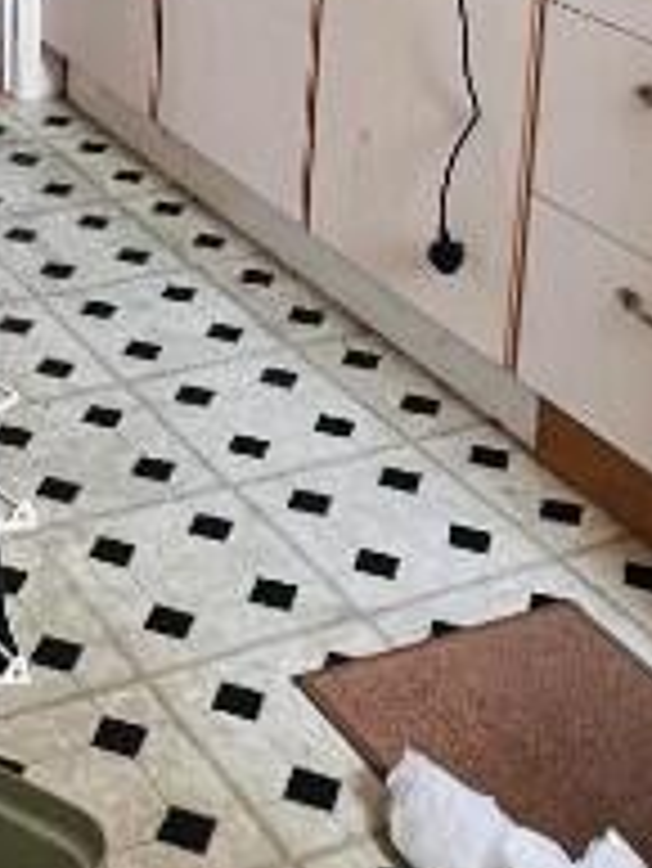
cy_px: -211
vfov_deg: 25.0
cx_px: -54
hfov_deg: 20.4
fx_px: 1731
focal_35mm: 69
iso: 250
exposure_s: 1/75
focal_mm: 1.57
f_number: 1.8
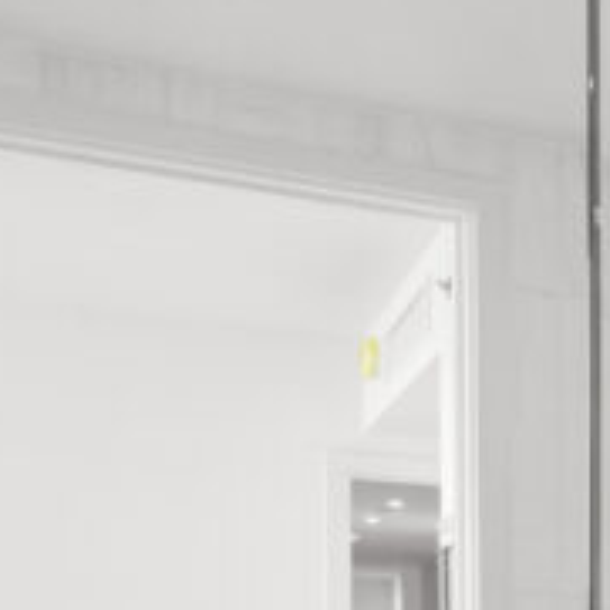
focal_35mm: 90
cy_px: 789
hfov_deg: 14.7
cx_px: 1324
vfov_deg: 18.0
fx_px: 1794
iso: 400
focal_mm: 16
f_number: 9
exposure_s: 1/3
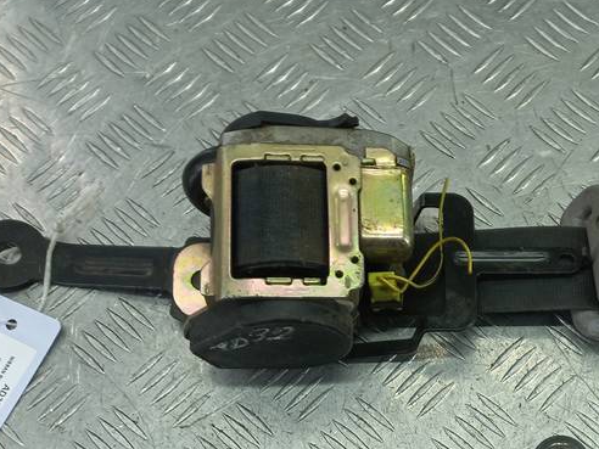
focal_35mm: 52
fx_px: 900
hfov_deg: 35.9
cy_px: 451
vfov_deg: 26.5
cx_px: 455
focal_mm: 4.6
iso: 50
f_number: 1.8
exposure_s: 1/50
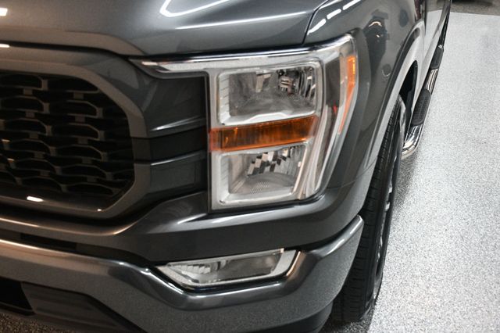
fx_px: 500
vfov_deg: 36.8
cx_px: 250
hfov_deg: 53.2
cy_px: 166
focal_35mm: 36
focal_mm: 24
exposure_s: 1/125
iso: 2800
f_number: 3.8
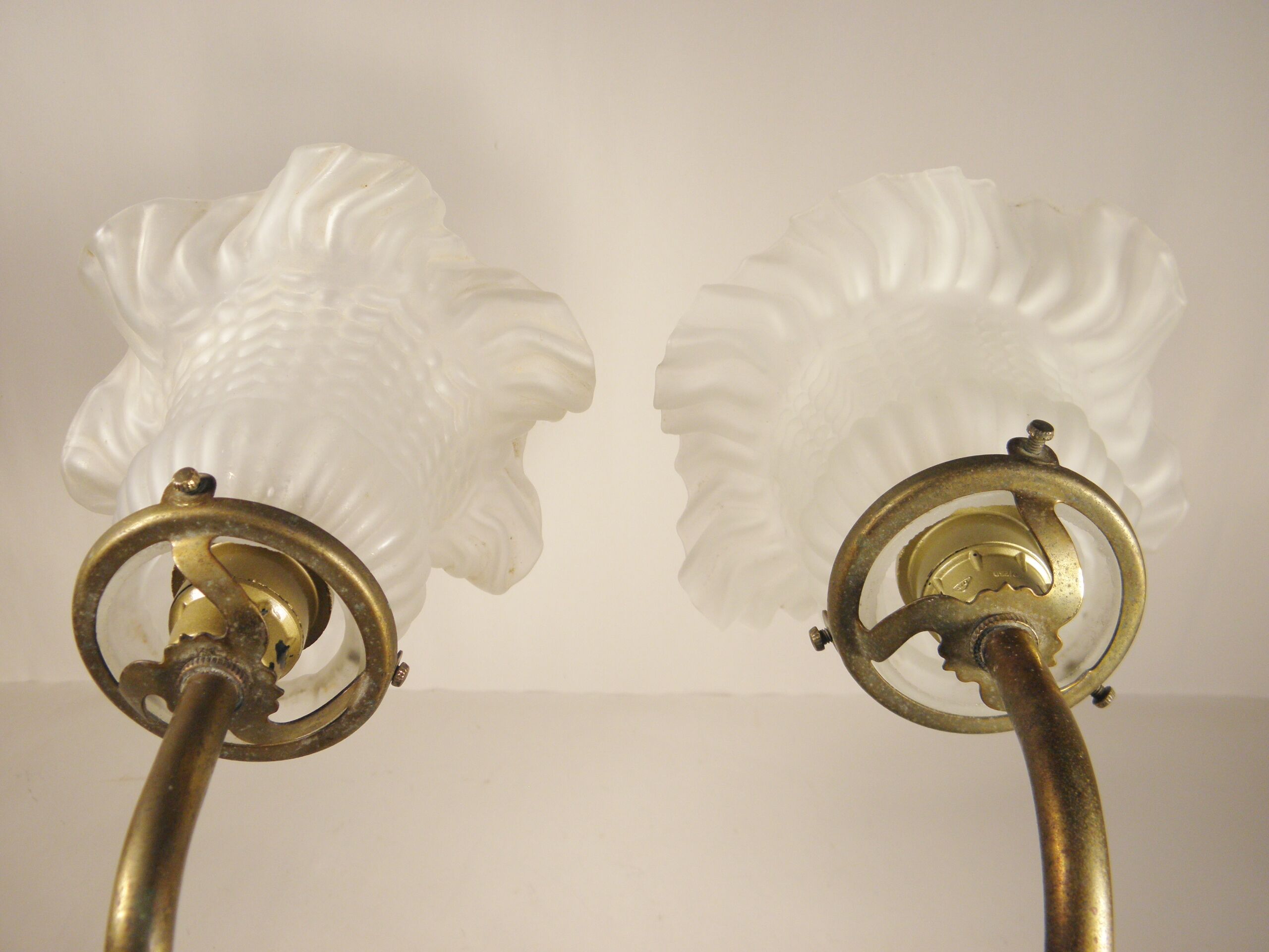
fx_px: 1100
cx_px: 634
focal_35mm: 30
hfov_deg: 60.0
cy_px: 476
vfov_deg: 46.8
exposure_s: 1/100
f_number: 3.6
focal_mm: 5.5
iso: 100
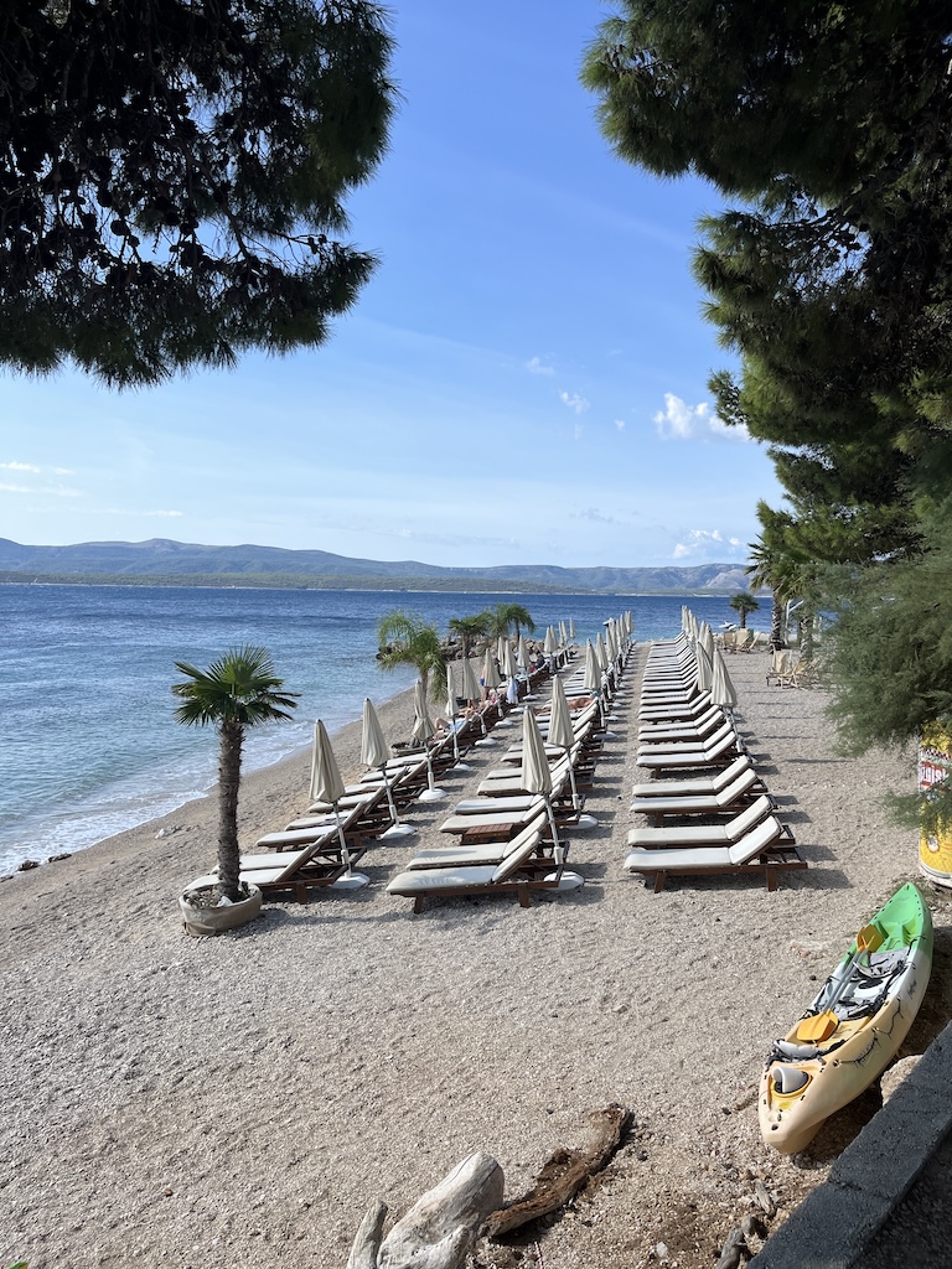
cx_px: 476
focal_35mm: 26
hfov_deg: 53.1
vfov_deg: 67.3
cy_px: 634
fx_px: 953
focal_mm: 5.1
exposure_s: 1/3745
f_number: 1.6
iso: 50
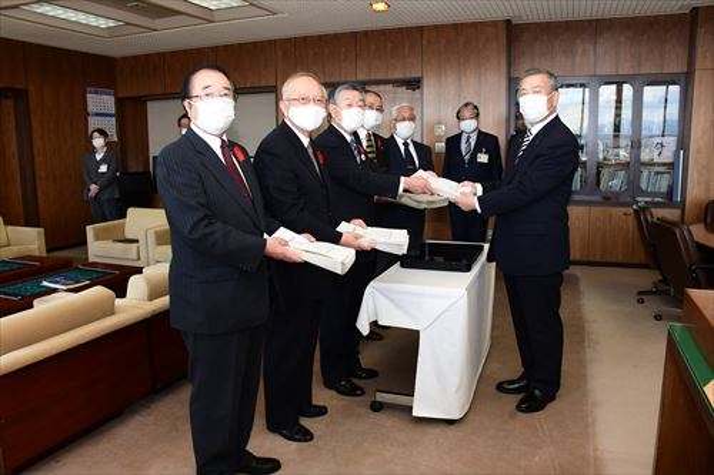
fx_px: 535
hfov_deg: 67.4
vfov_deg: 47.9
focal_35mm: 27
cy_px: 238
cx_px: 357
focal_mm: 18
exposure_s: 1/125
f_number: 8
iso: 1000
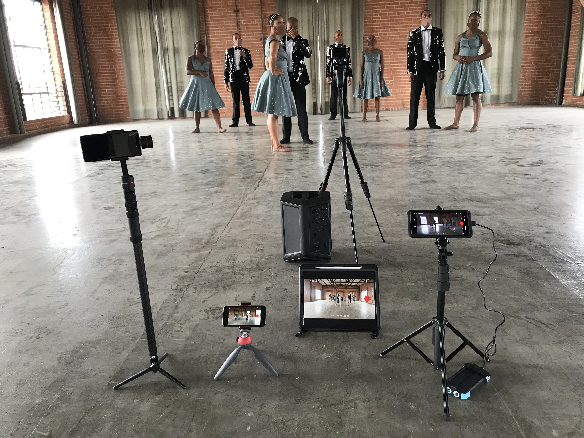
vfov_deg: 49.7
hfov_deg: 63.4
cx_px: 292
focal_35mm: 28
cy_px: 219
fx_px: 472
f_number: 1.8
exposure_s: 1/30
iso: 25
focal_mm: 3.99
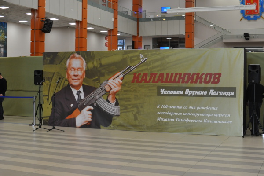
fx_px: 385
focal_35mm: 52
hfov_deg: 37.9
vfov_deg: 25.8
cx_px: 132
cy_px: 88
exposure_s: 1/60
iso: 800
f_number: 4
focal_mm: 35
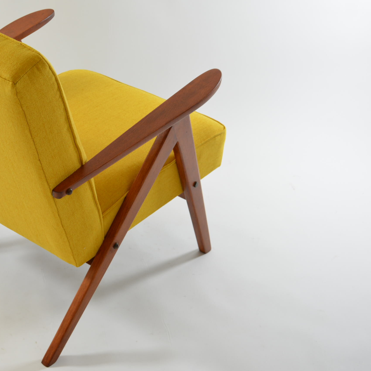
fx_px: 812
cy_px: 160
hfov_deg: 25.2
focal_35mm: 67
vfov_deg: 25.7
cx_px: 62
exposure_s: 1/60
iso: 400
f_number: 5.6
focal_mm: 30
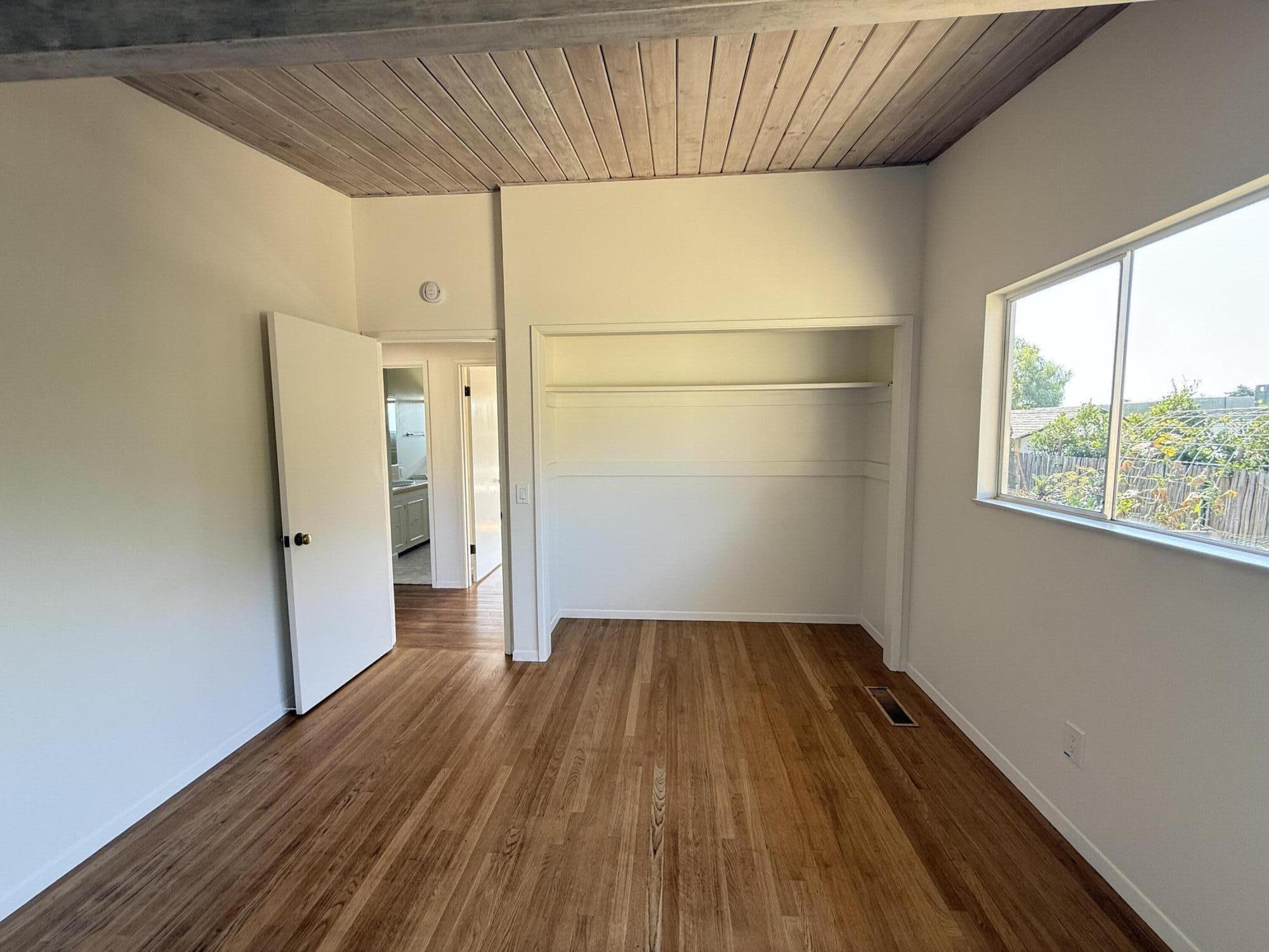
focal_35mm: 14
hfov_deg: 102.1
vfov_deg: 85.7
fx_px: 513
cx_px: 634
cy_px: 476
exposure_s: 1/99
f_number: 2.2
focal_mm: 2.22
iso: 100
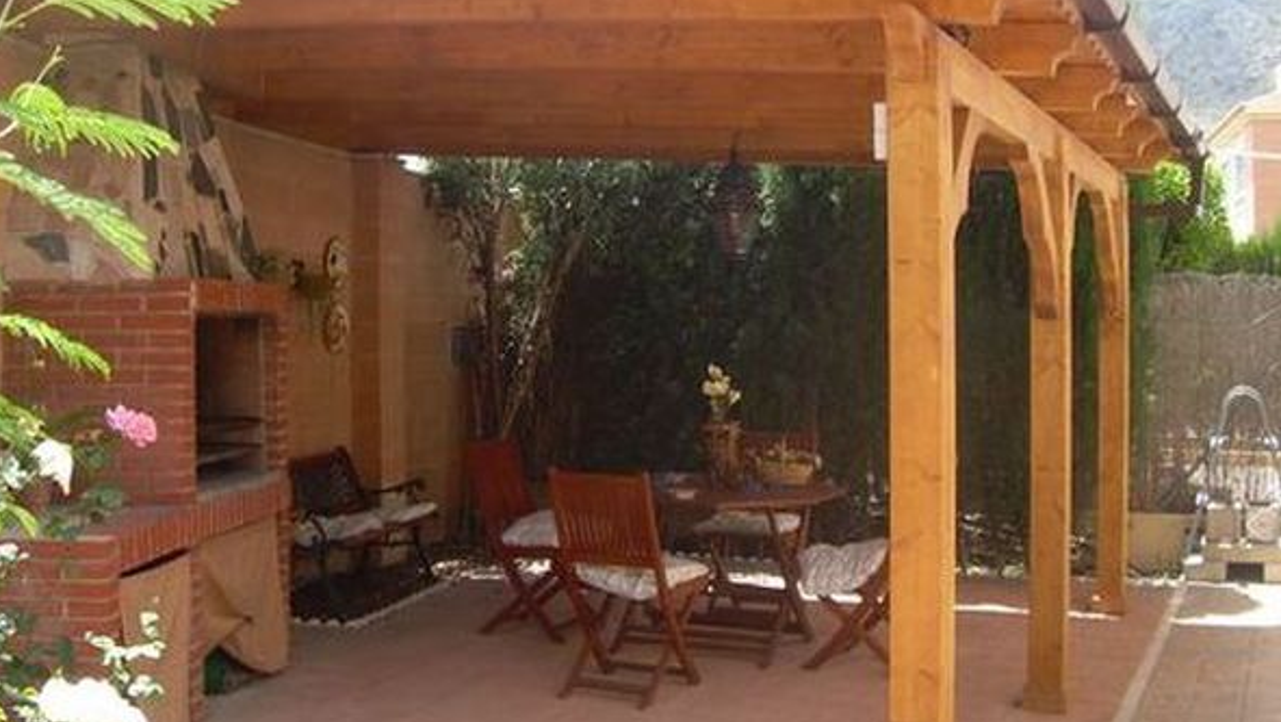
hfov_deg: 48.3
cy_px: 286
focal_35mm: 42
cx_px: 633
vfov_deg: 28.3
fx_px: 1427
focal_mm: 6.3
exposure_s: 1/250
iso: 50
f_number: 2.8
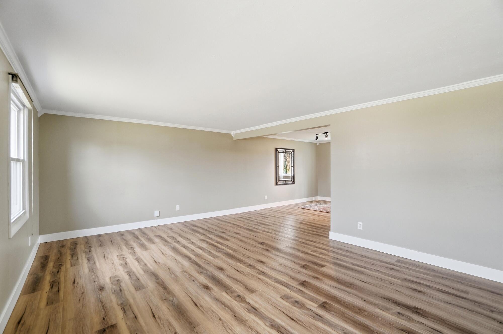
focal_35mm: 15
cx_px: 252
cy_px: 167
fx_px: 209
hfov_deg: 100.5
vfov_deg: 77.2
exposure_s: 1/320
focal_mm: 10
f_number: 4
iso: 100
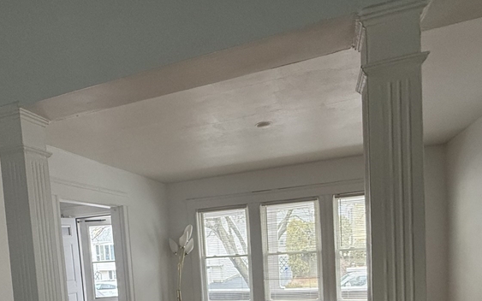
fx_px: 355
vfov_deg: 42.2
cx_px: 199
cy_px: 272
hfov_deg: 67.9
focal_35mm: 27
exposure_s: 1/120
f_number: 2.2
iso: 250
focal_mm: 2.22
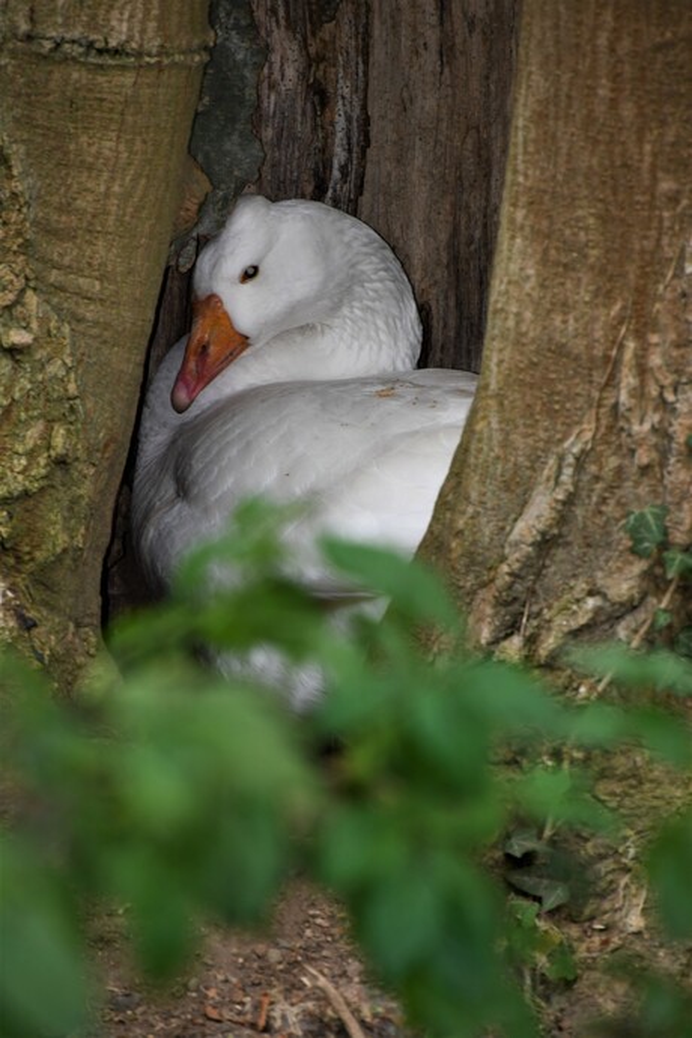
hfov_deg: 2.8
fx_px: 14271
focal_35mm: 495
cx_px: 346
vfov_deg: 4.2
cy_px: 519
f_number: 7.1
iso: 400
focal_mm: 330
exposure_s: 1/80
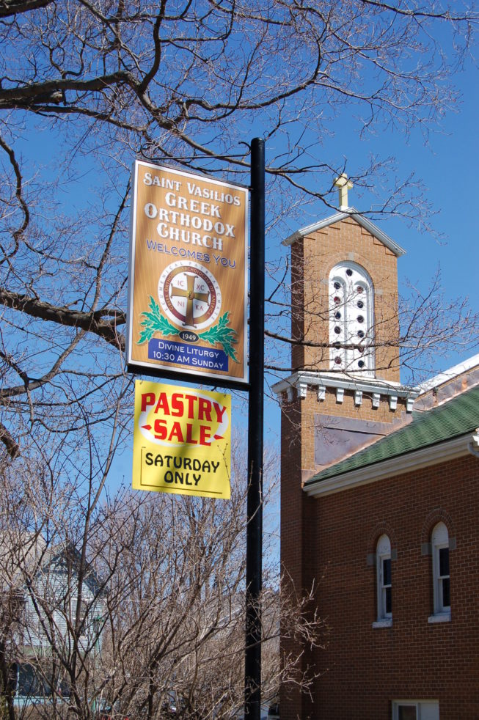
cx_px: 240
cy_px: 360
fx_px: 1140
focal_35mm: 57
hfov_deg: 23.7
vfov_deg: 35.1
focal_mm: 38
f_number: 9
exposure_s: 1/320
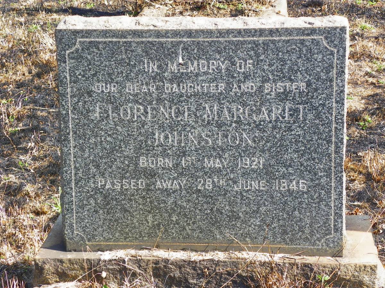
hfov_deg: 24.4
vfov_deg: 18.4
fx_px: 890
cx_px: 192
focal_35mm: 80
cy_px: 144
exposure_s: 1/125
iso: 64
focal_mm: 14.2
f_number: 4
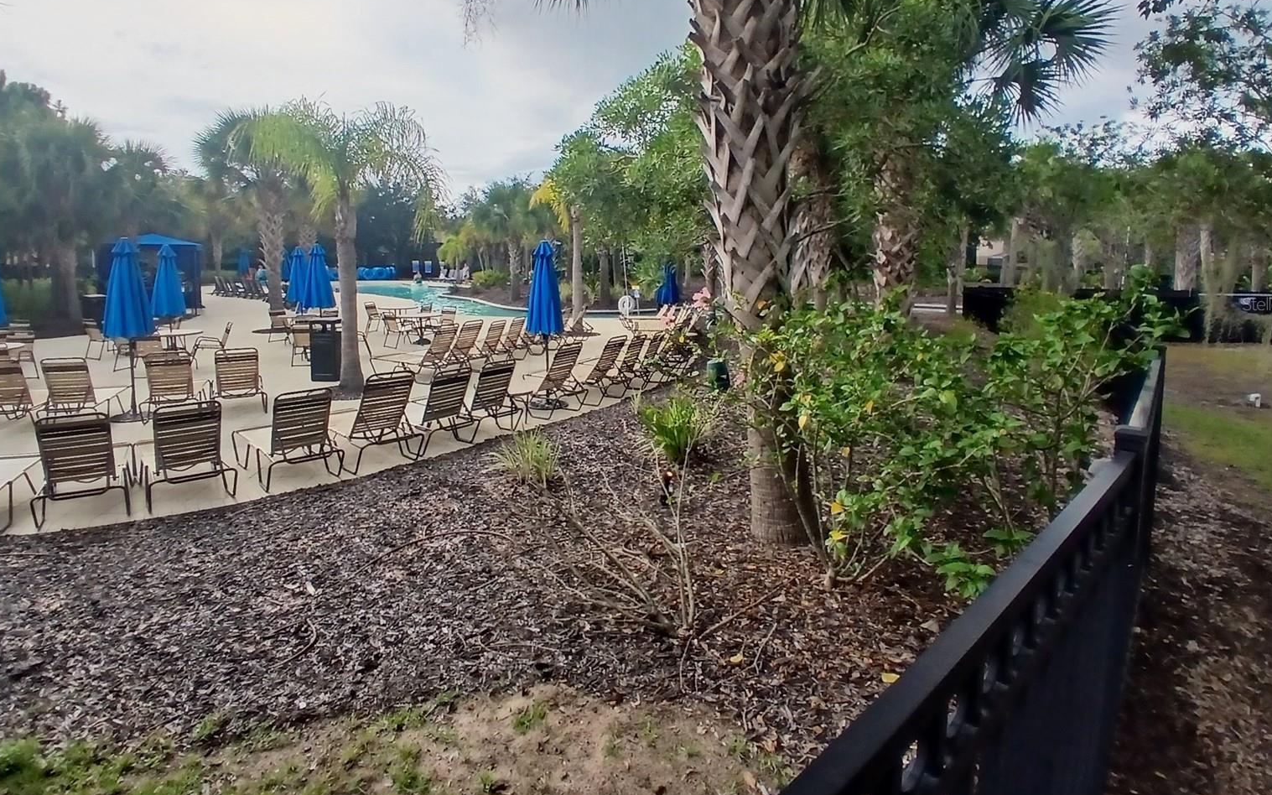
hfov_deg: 88.0
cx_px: 651
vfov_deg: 61.5
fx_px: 659
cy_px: 304
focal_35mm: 19
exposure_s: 1/333
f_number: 2.2
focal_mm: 1.4
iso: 50
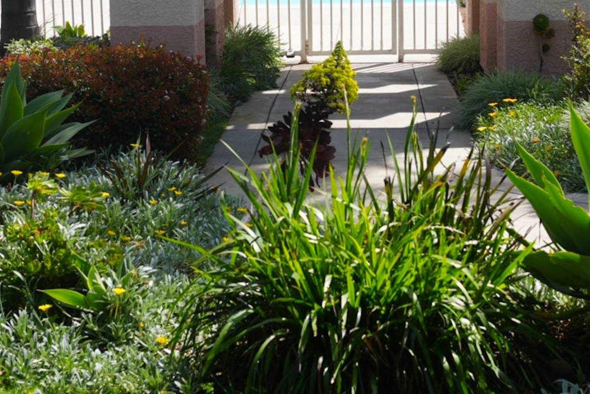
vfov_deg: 17.5
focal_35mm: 77
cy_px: 41
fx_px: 1263
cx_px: 326
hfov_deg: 26.3
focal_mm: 35
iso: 100
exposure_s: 1/400
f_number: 5.6
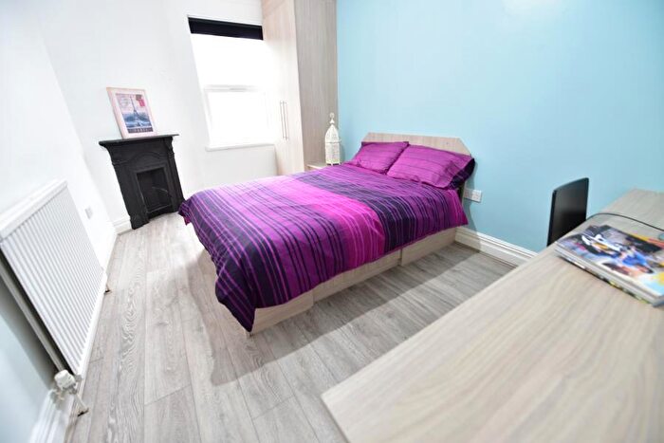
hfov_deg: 104.2
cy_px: 222
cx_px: 332
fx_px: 258
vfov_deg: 81.2
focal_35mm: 14
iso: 200
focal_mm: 14
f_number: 3.5
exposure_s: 1/5
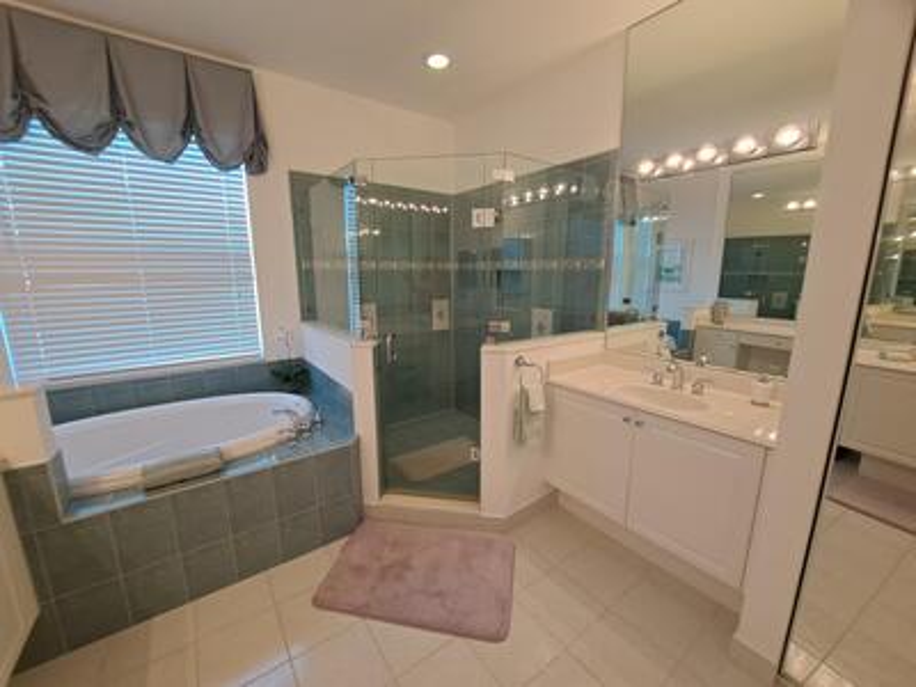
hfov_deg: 106.2
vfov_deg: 89.9
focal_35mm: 13
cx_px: 458
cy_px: 344
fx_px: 344
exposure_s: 1/40
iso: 100
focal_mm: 1.74
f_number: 2.2
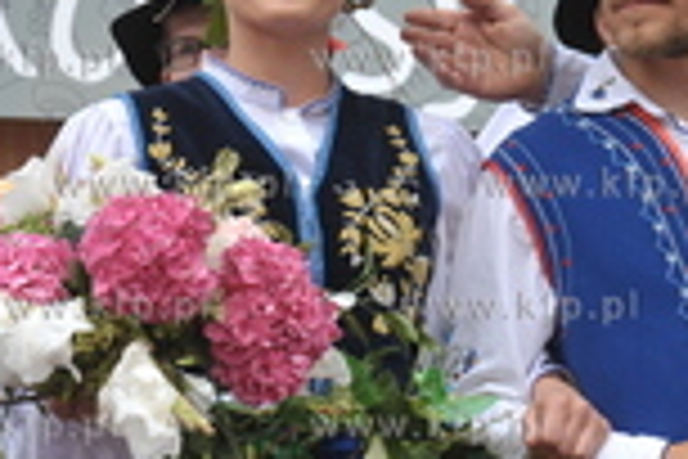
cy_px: 243
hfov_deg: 13.2
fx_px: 2905
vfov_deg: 9.0
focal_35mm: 152
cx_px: 760
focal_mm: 58
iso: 400
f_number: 9
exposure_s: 1/200
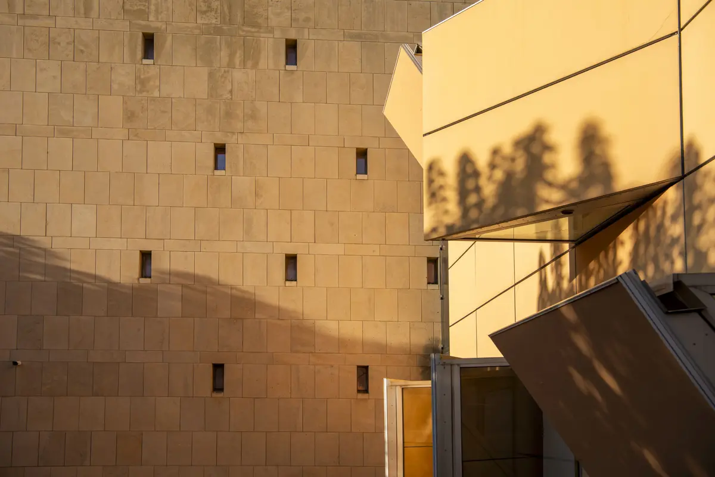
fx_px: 794
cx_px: 358
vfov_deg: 33.4
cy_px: 238
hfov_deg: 48.5
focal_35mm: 40
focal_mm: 40
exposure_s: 1/320
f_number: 5.6
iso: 80
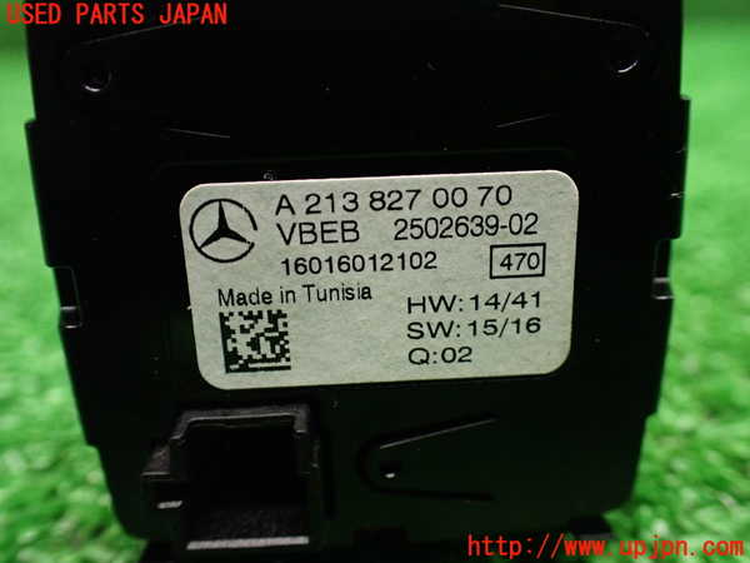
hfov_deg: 60.0
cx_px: 375
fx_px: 650
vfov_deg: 46.8
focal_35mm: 30
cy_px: 282
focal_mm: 5.4
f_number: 2.3
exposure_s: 1/100
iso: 800
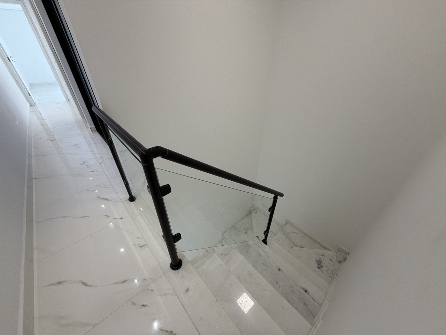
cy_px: 168
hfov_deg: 102.1
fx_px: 180
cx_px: 223
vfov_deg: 85.7
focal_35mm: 14
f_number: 2.2
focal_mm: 2.22
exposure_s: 1/120
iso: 100
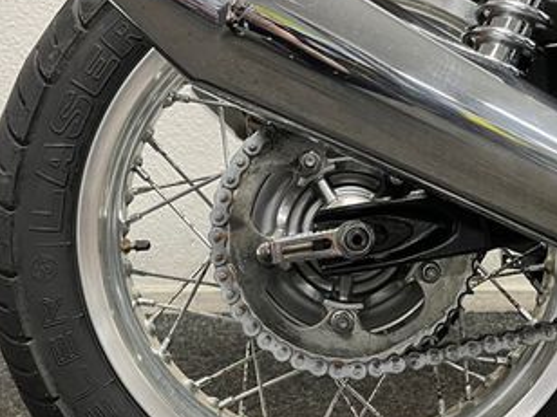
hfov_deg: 35.4
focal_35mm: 54
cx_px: 333
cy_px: 204
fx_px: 869
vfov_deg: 27.0
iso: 200
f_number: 1.6
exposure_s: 1/50
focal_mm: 5.1
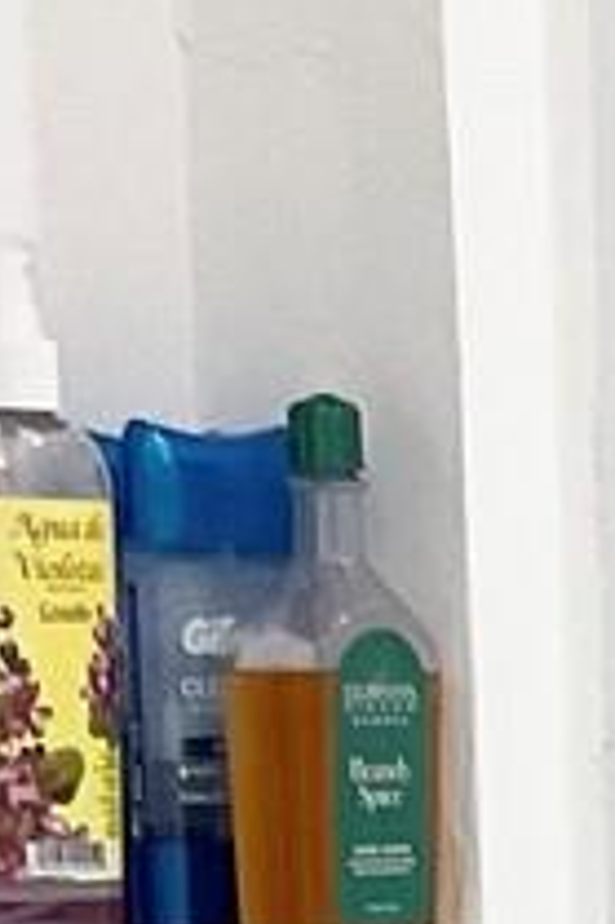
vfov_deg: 8.2
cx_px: 1403
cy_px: 2215
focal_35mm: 231
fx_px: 5929
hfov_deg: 5.7
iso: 50
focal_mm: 3
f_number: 1.8
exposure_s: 1/120
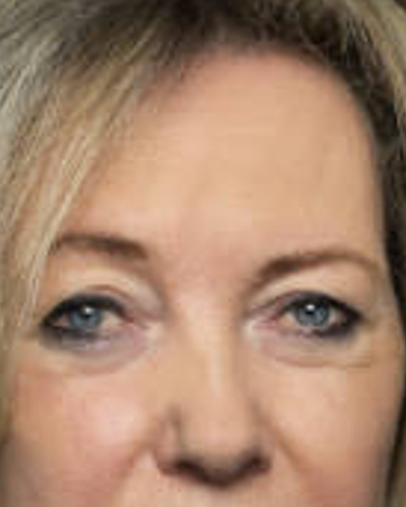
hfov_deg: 6.6
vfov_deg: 8.2
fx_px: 3497
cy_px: 569
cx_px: 176
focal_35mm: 233
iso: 400
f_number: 3.2
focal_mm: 85
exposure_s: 1/160
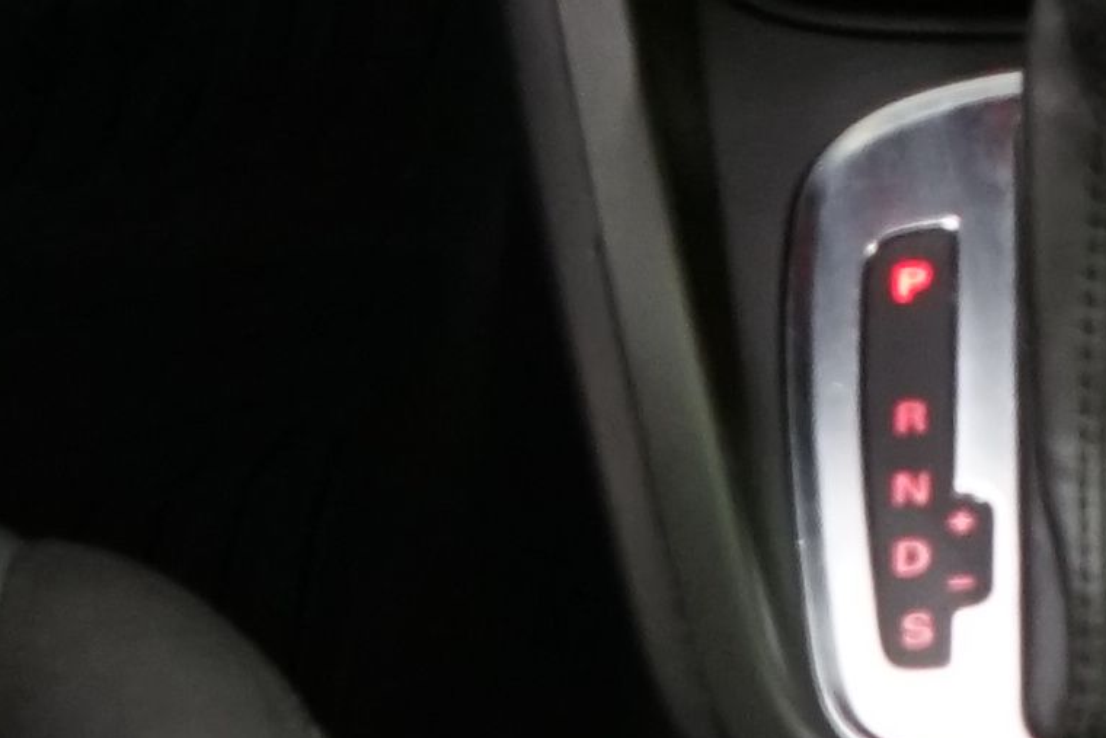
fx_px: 7036
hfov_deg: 8.9
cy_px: -897
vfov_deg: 5.8
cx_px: 1091
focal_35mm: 229
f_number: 5
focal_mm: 29
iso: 1600
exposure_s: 1/15
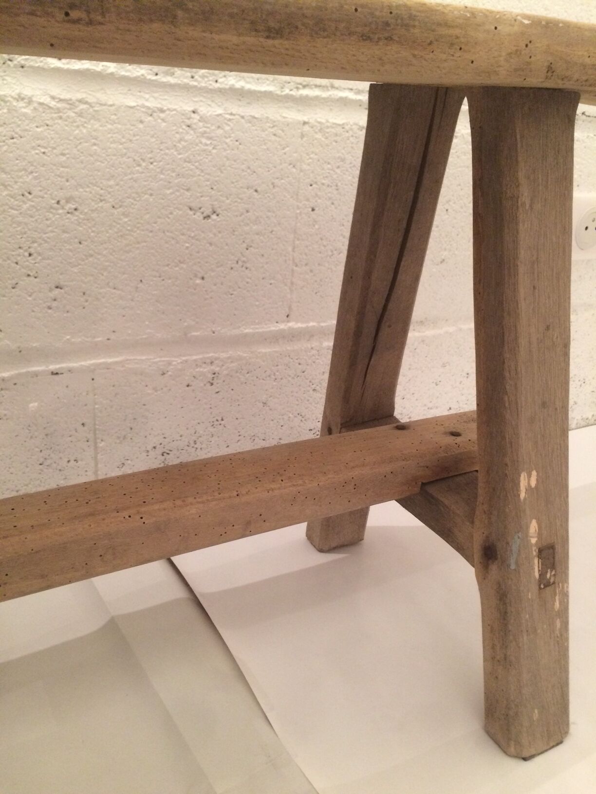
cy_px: 397
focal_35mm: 29
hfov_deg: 48.2
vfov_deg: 61.7
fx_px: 666
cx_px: 298
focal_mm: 4.15
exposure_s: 1/20
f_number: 2.2
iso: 250
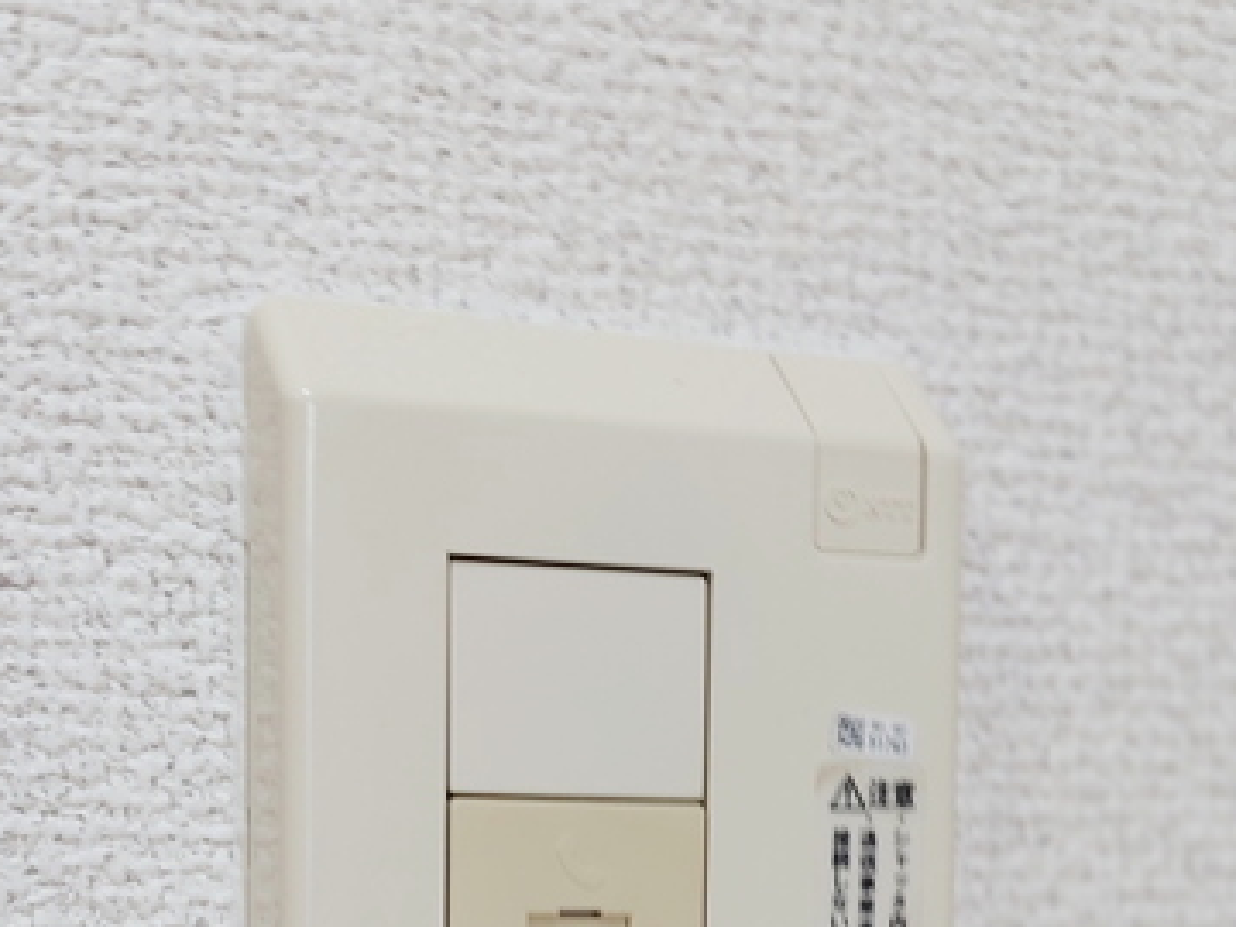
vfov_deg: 21.8
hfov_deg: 30.3
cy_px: 1003
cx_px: 635
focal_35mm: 64
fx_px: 2285
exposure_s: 1/24
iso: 40
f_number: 1.8
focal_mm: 5.23
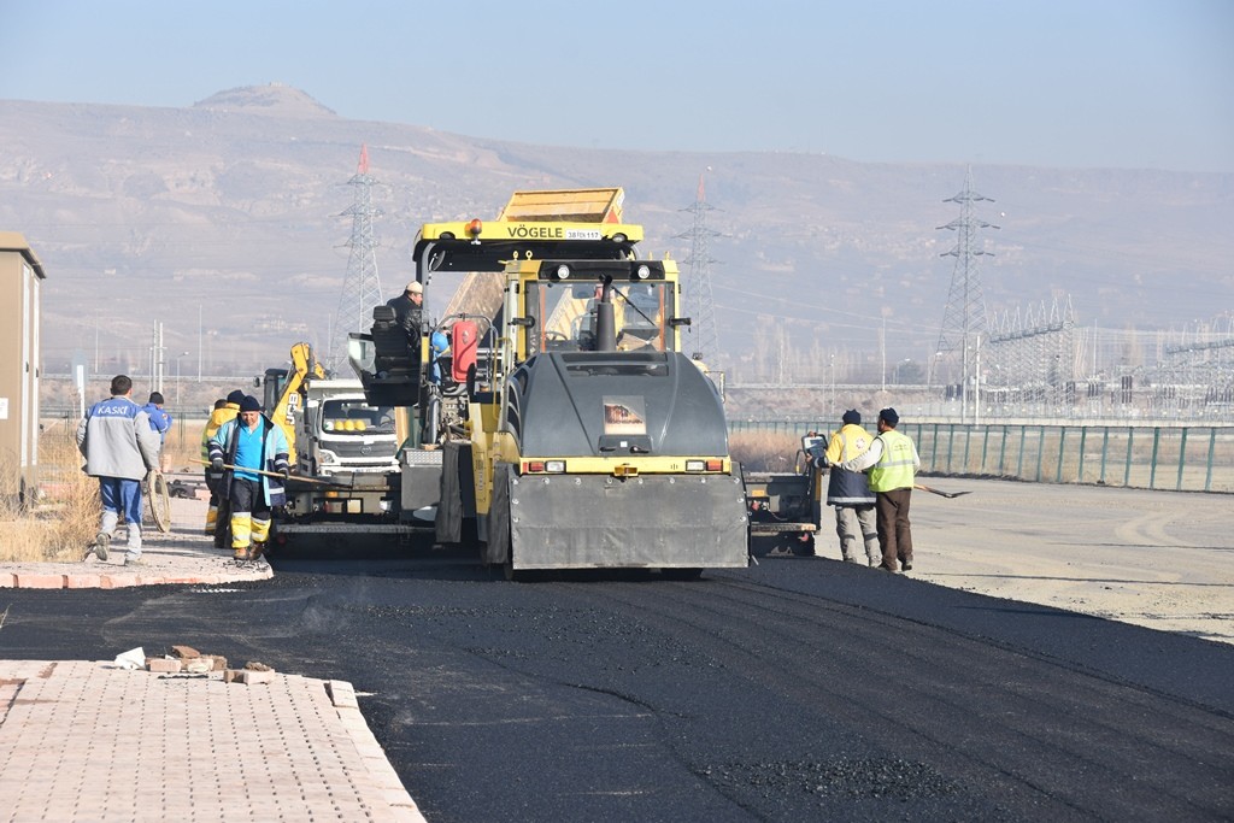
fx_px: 4114
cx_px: 617
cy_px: 412
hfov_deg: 17.1
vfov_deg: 11.4
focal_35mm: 120
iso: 250
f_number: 8
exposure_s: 1/500
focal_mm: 80
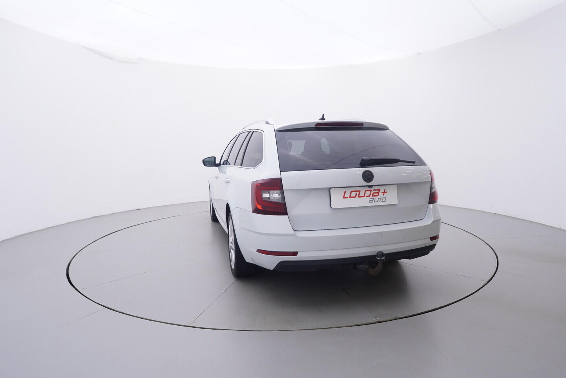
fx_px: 354
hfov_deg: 77.3
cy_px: 189
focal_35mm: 22
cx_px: 283
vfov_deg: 56.2
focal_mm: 15
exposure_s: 1/80
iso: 200
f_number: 5
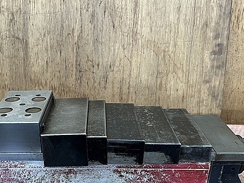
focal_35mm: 42
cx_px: 76
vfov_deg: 33.8
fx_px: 296
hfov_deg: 44.0
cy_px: 133
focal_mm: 5.1
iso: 125
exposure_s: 1/71
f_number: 1.6
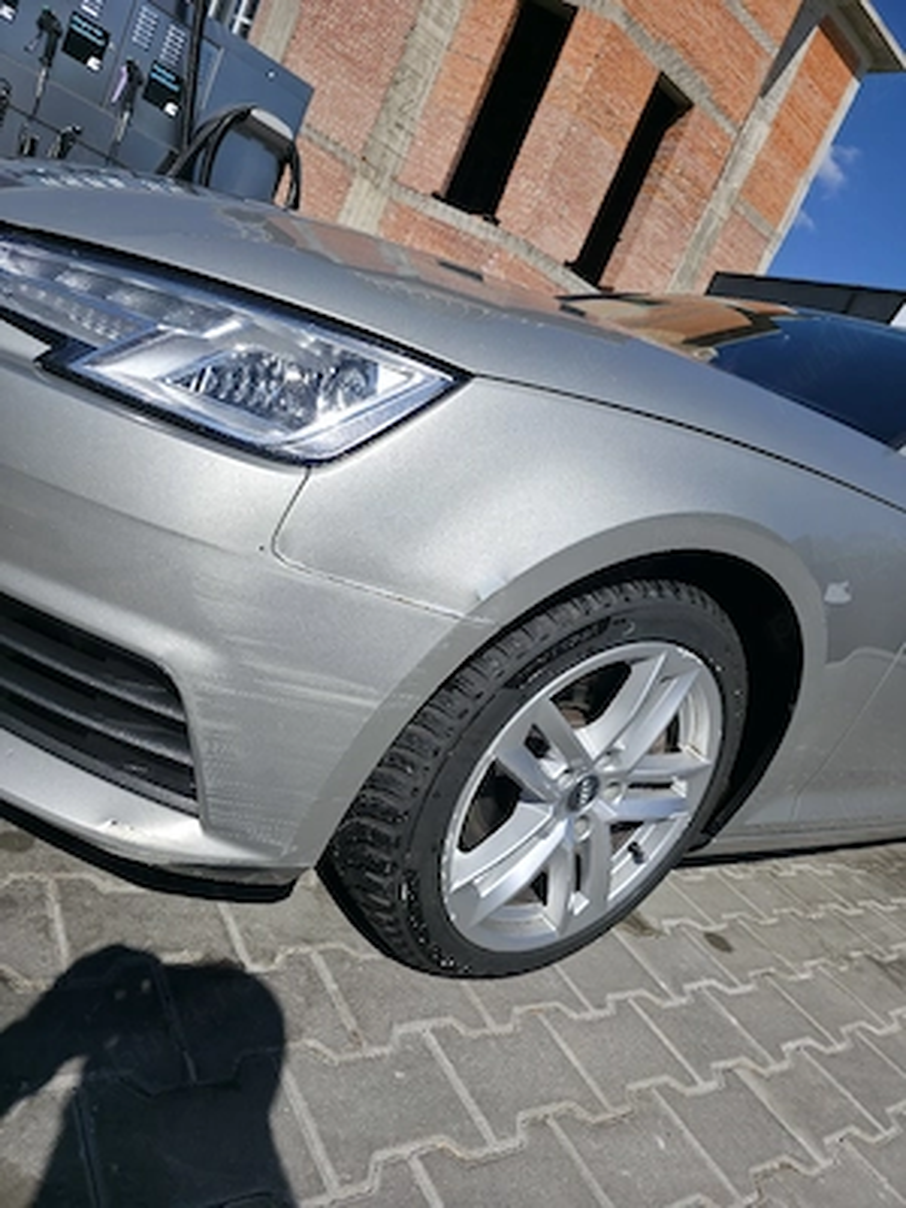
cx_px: 453
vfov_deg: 73.9
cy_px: 604
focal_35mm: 23
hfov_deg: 58.9
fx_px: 803
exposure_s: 1/5000
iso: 40
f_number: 1.7
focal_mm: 6.3
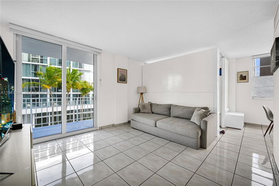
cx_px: 140
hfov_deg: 104.3
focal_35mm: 14
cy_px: 93
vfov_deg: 81.2
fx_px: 108
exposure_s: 1/20
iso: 100
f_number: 4
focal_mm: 14
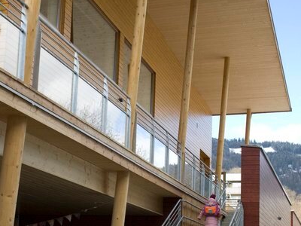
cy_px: 190
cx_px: 140
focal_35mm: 65
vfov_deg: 22.2
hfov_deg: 29.8
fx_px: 565
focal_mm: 24
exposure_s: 1/20
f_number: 11
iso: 200
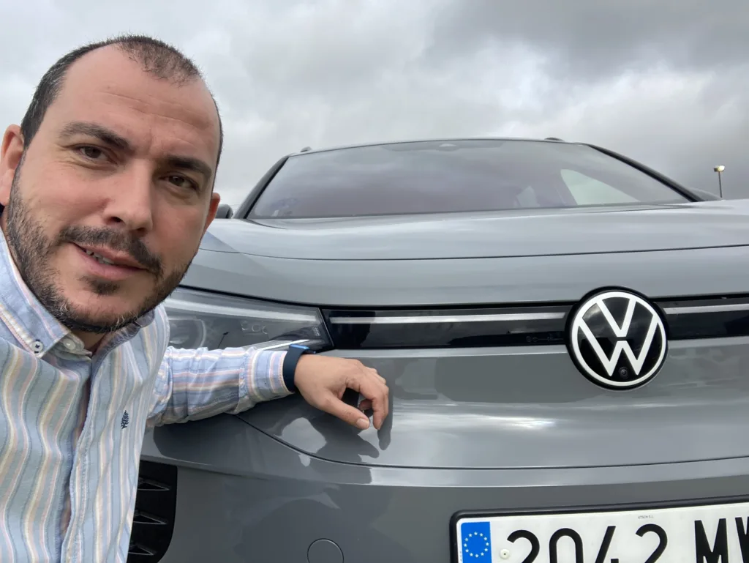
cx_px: 374
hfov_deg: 56.8
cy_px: 282
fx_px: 693
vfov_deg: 44.2
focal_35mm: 32
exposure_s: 1/611
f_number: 2.2
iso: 20
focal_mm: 2.87
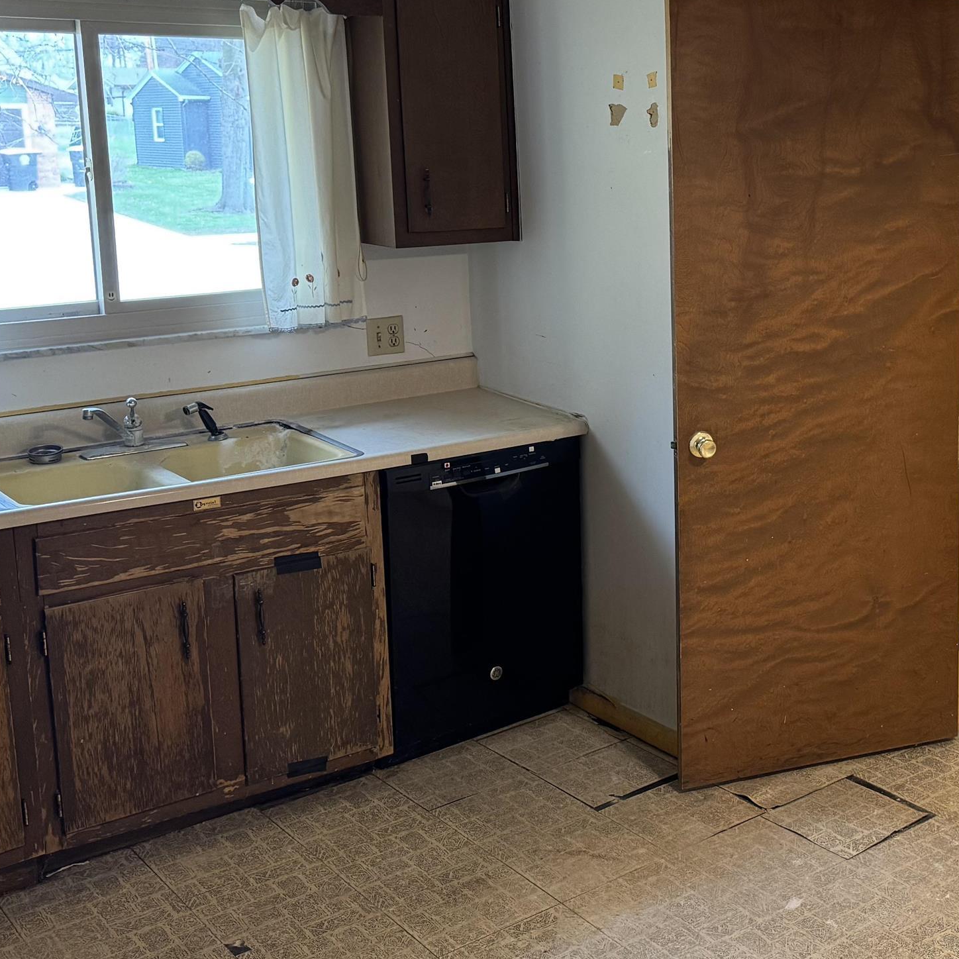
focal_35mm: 45
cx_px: 806
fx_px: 1410
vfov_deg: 37.3
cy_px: 346
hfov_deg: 35.9
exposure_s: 1/60
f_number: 1.78
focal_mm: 6.76
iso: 250
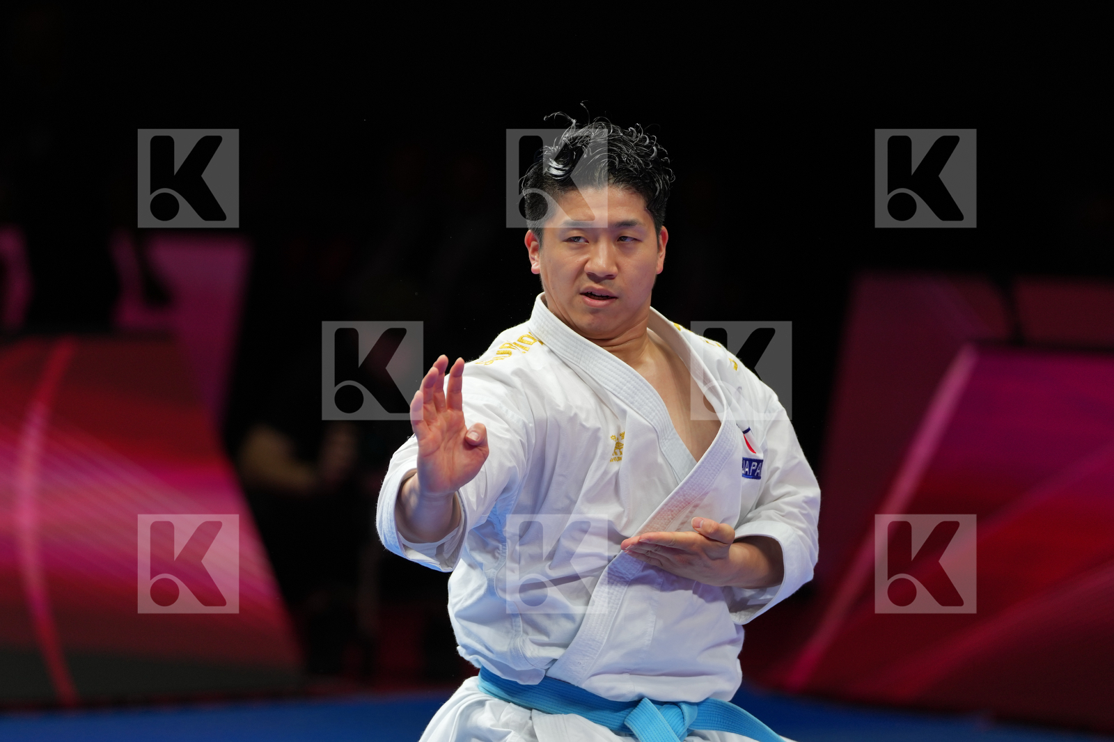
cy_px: 371
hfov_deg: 6.9
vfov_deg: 4.6
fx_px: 9281
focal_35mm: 300
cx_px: 557
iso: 250
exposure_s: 1/500
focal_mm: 200
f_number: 2.8
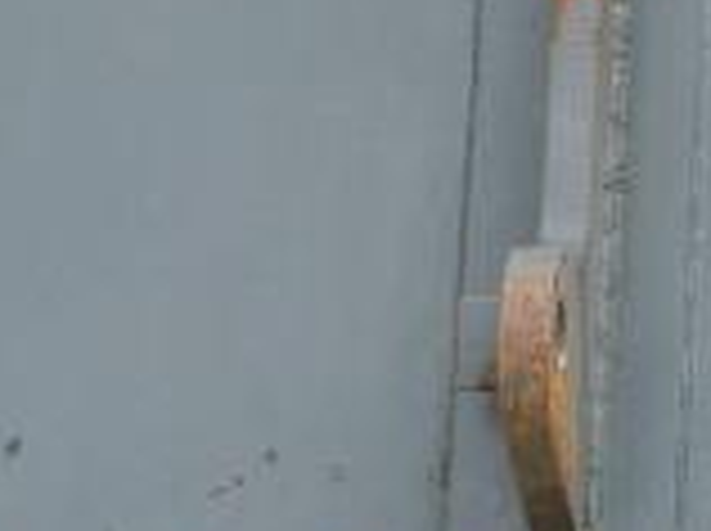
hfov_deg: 10.5
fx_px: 3733
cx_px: 1107
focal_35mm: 182
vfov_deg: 7.9
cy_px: -346
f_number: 4.5
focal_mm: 14
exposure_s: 1/200
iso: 160
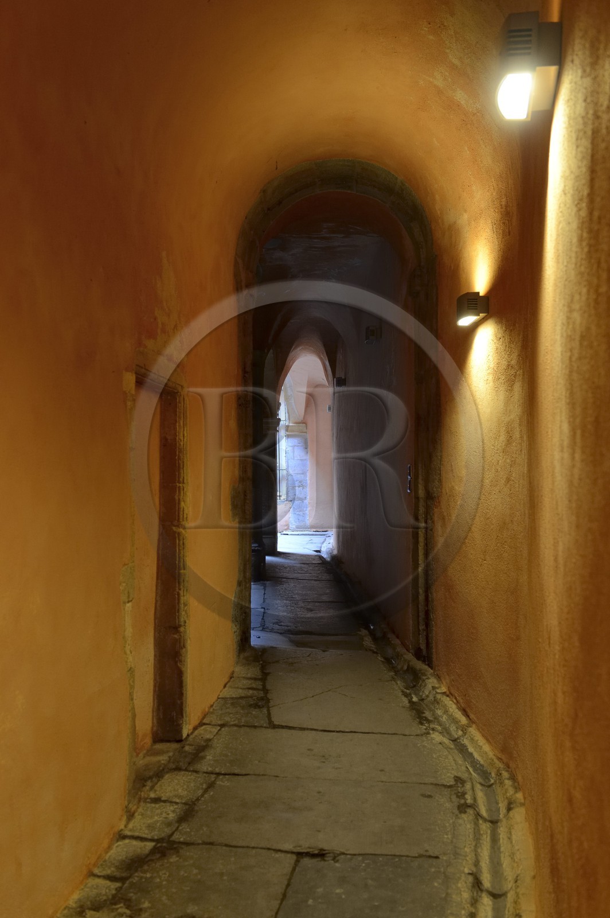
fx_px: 917
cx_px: 305
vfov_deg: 53.2
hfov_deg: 36.8
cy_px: 459
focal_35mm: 36
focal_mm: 36
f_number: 5.6
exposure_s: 1/15
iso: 1600
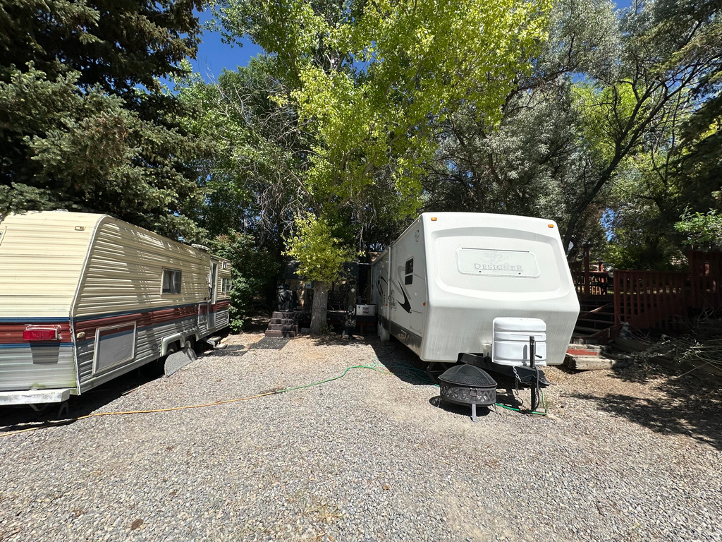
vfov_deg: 85.7
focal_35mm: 14
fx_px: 292
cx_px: 361
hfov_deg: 102.1
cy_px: 271
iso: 50
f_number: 2.2
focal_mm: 2.22
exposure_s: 1/2506
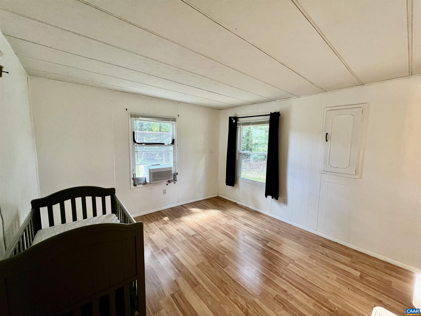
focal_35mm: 13
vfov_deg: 89.9
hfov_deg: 106.2
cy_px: 158
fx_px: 158
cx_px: 210
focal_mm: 1.57
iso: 250
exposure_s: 1/120
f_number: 1.8
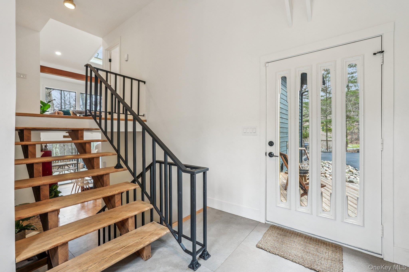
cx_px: 204
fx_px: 182
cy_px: 136
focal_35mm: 16
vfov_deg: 73.7
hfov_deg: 96.7
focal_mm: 16
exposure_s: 1/25
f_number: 8
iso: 400
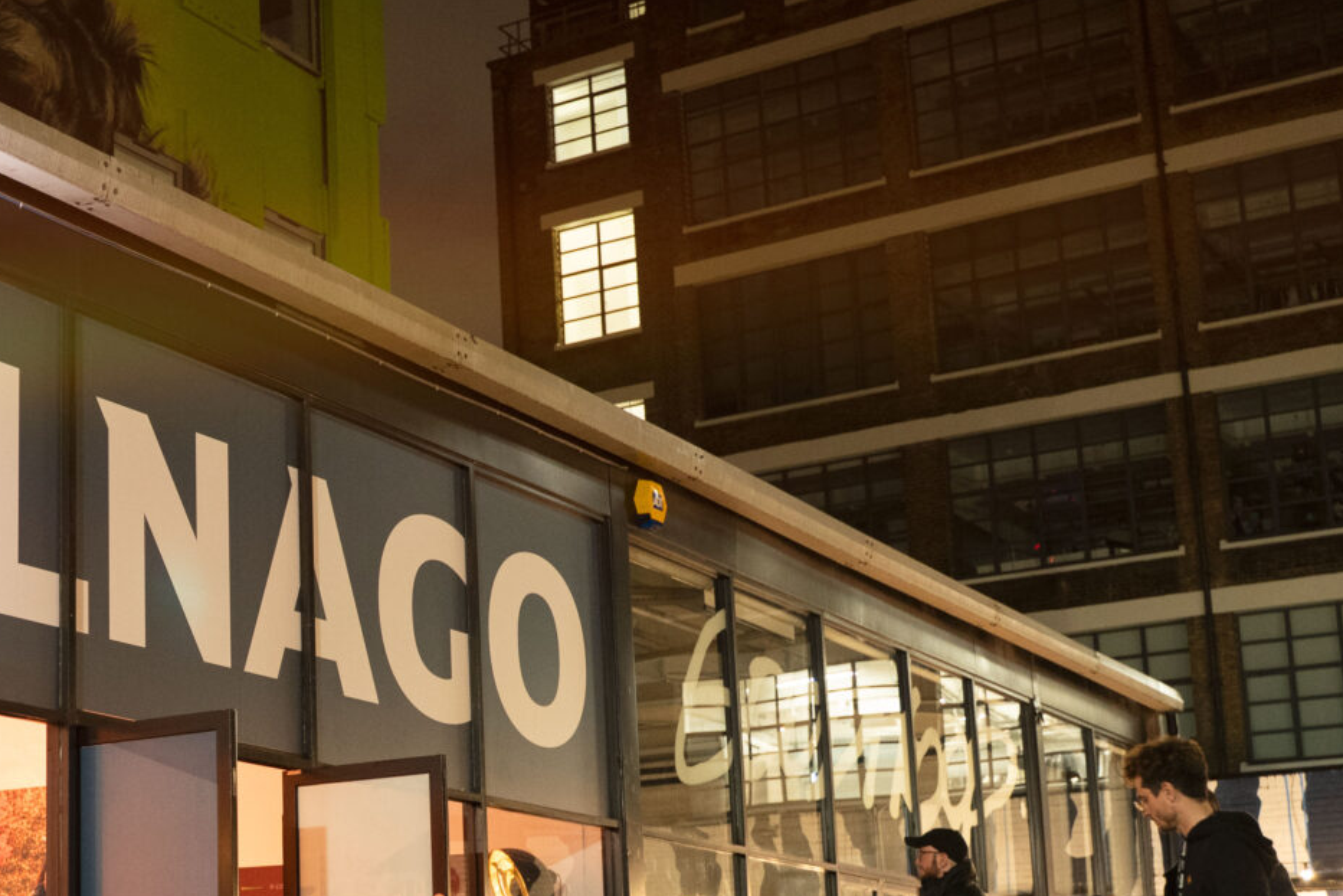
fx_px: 2238
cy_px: 620
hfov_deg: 31.4
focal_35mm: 60
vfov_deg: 22.5
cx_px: 59
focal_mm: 28
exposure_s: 1/50
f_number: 2.8
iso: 3200
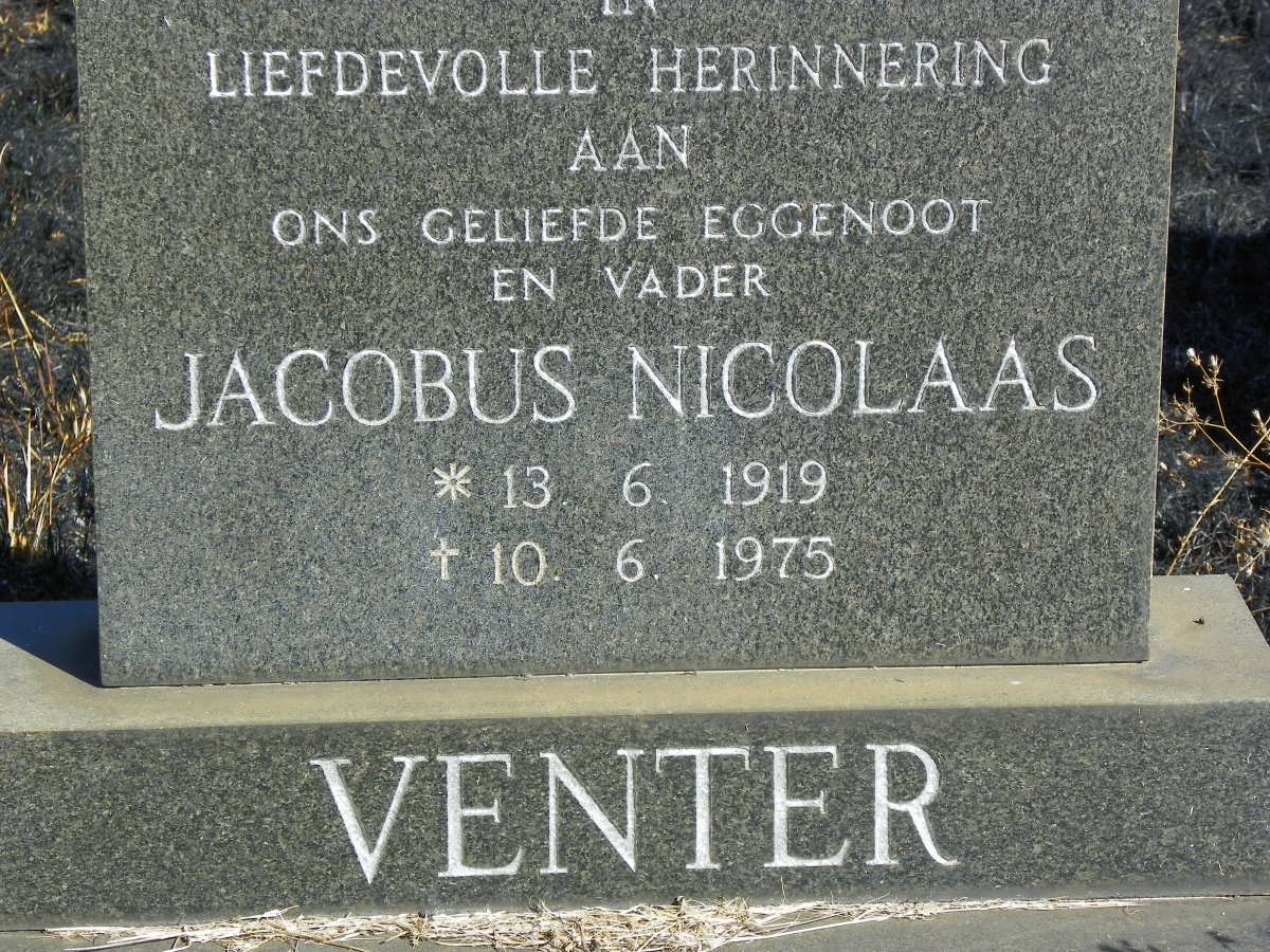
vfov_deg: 10.6
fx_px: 5136
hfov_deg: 14.1
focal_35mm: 140
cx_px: 635
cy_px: 476
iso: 64
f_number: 4.5
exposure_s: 1/200
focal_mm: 25
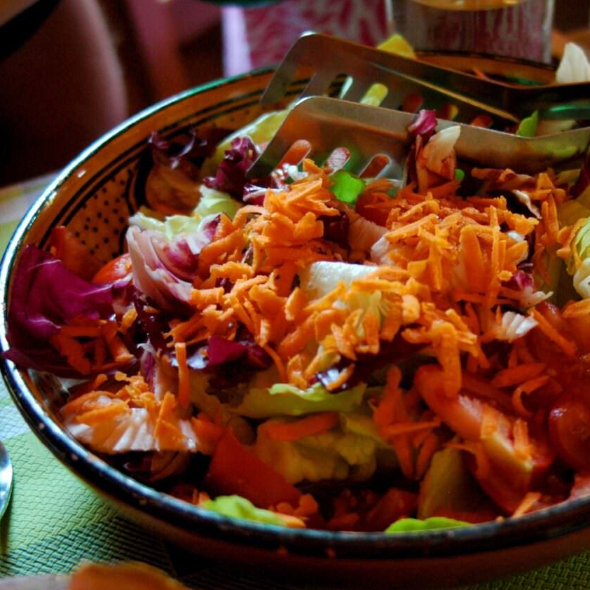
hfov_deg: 25.3
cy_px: 296
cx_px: 421
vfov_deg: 25.5
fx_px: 1304
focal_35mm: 68
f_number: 4
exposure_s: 1/50
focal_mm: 35
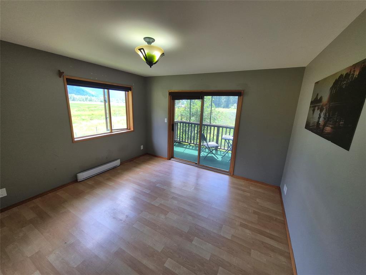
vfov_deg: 89.9
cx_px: 183
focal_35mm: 13
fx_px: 137
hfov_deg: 106.2
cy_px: 138
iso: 64
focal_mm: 1.74
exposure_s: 1/120
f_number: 2.2
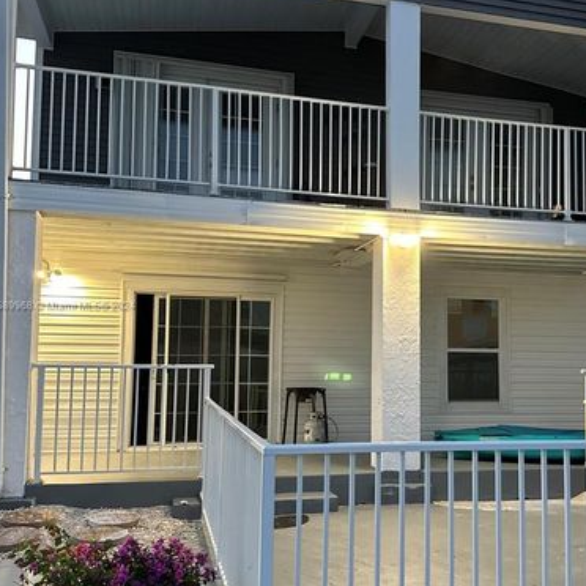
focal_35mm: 38
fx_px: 728
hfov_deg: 43.5
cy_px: 306
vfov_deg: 43.8
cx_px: 369
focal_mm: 6.86
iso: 640
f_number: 1.78
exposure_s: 1/60
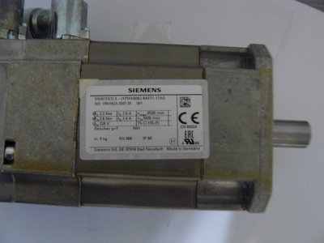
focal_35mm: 36
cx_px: 162
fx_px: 337
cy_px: 122
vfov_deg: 39.7
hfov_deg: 51.4
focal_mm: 6
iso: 400
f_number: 2.8
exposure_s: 1/4
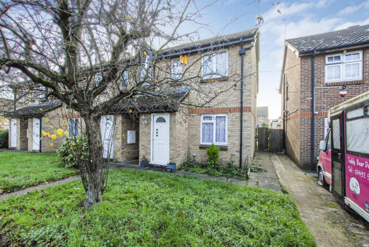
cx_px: 184
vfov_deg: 77.5
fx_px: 154
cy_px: 124
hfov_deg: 100.3
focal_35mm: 15
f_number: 6.3
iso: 400
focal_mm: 10
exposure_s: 1/160
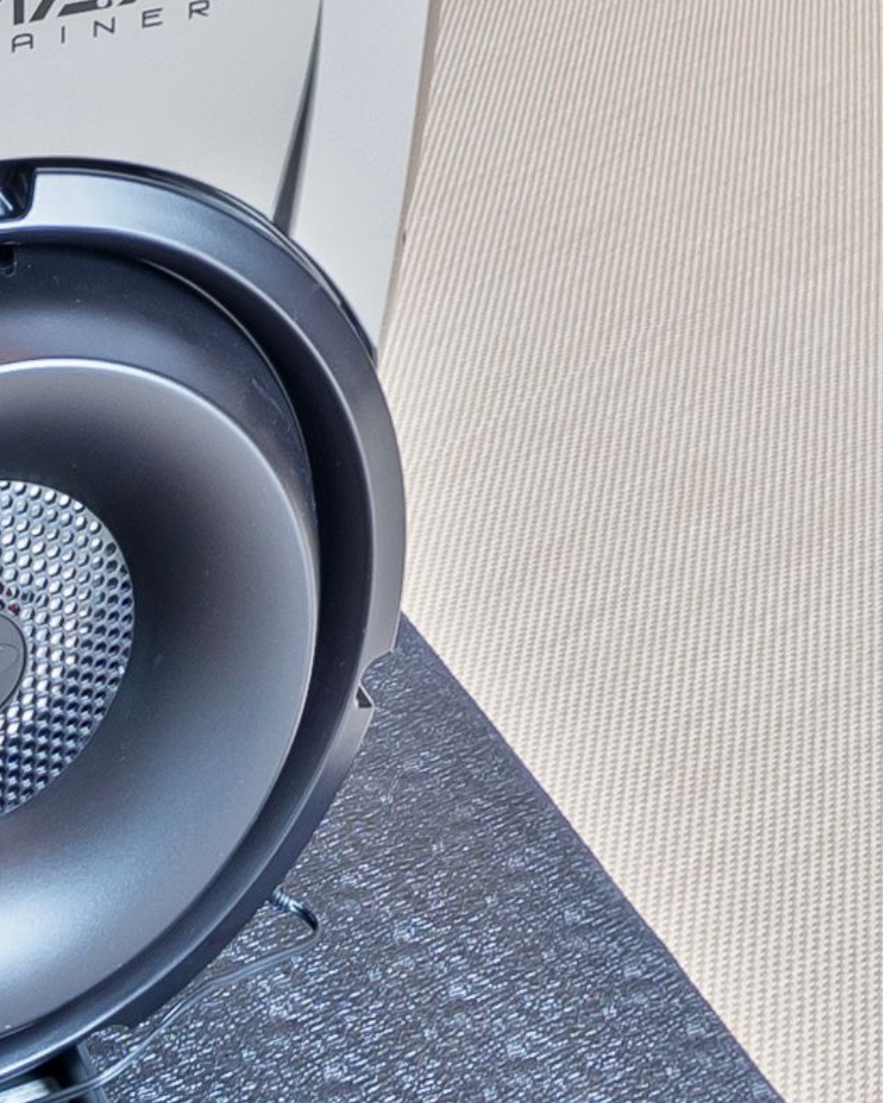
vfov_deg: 13.6
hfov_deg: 13.0
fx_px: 3724
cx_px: 1195
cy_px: -1310
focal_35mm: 114
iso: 640
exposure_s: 1/1.25
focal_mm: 16
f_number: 9
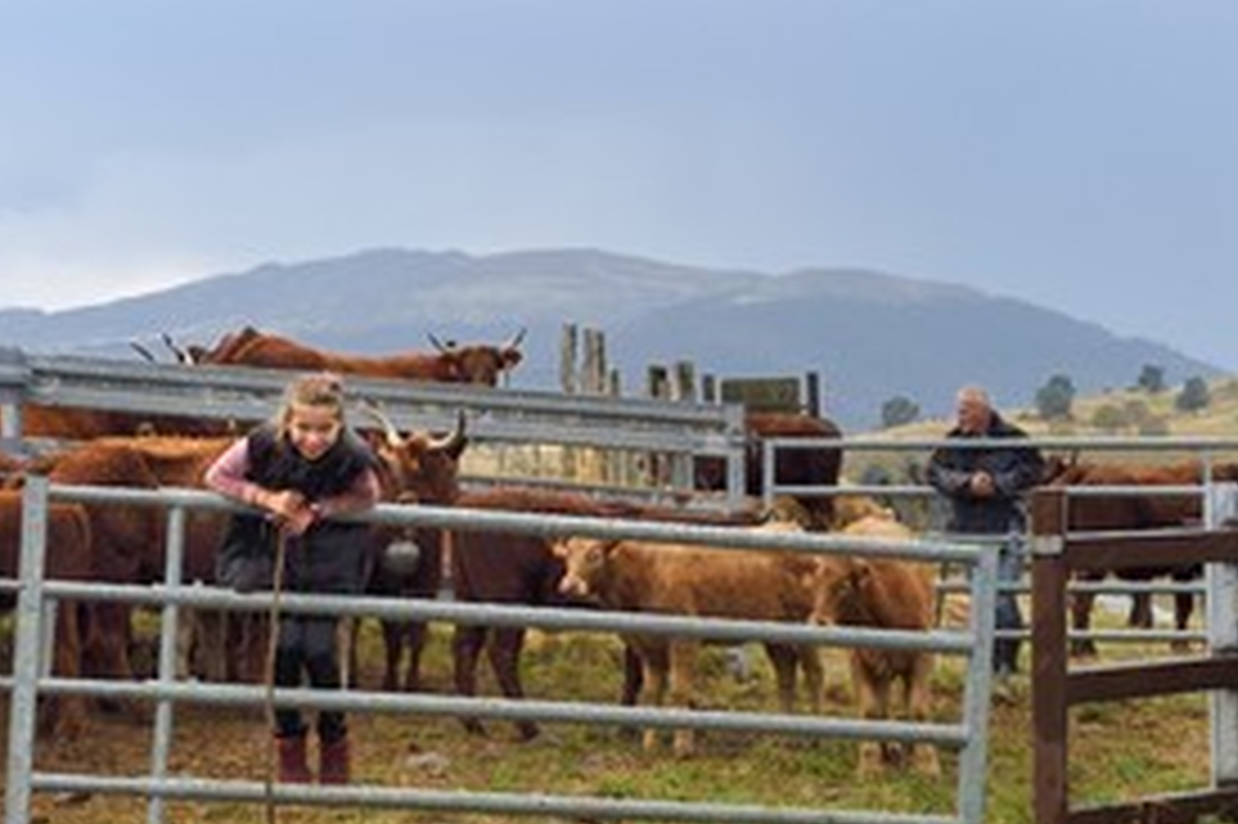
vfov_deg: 12.8
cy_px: 585
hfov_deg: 19.1
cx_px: 572
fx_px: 3677
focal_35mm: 107
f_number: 14
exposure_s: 1/250
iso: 800
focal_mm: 70
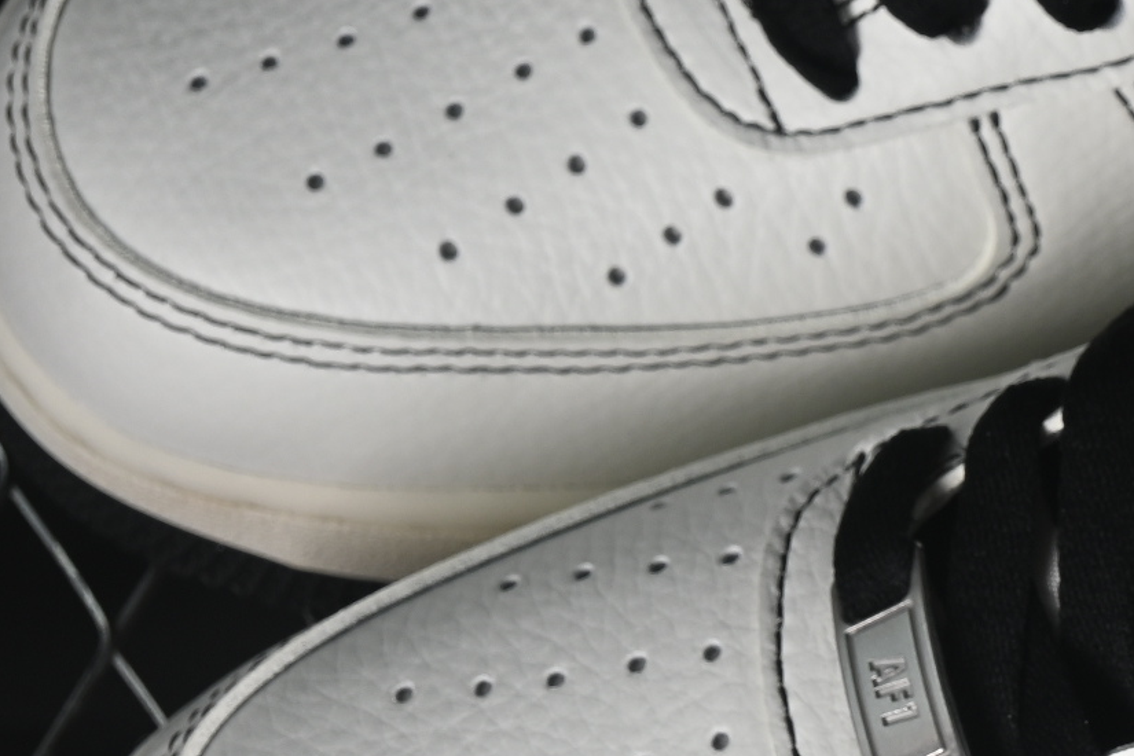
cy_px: 355
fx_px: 7969
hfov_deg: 8.0
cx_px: 1446
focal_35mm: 253
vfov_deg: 5.4
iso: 160
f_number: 7.1
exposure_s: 1/80
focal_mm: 50
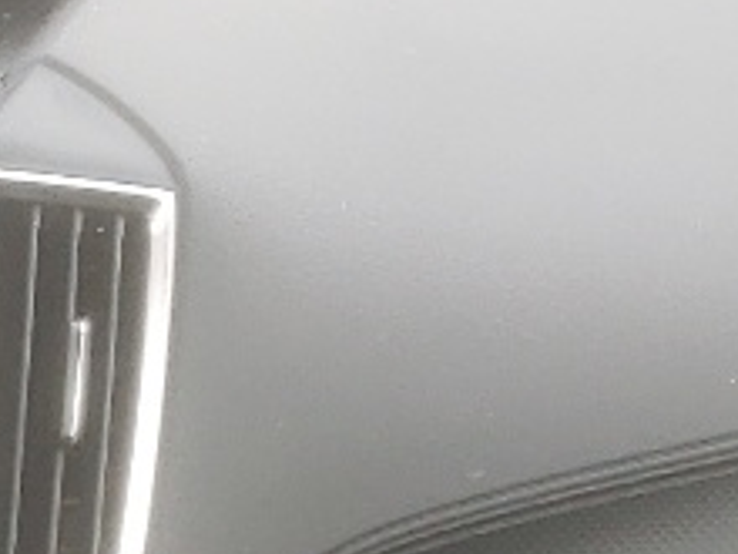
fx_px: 4029
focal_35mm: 189
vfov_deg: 7.2
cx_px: -523
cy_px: 1491
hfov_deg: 10.0
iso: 74
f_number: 1.5
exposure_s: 1/60.2
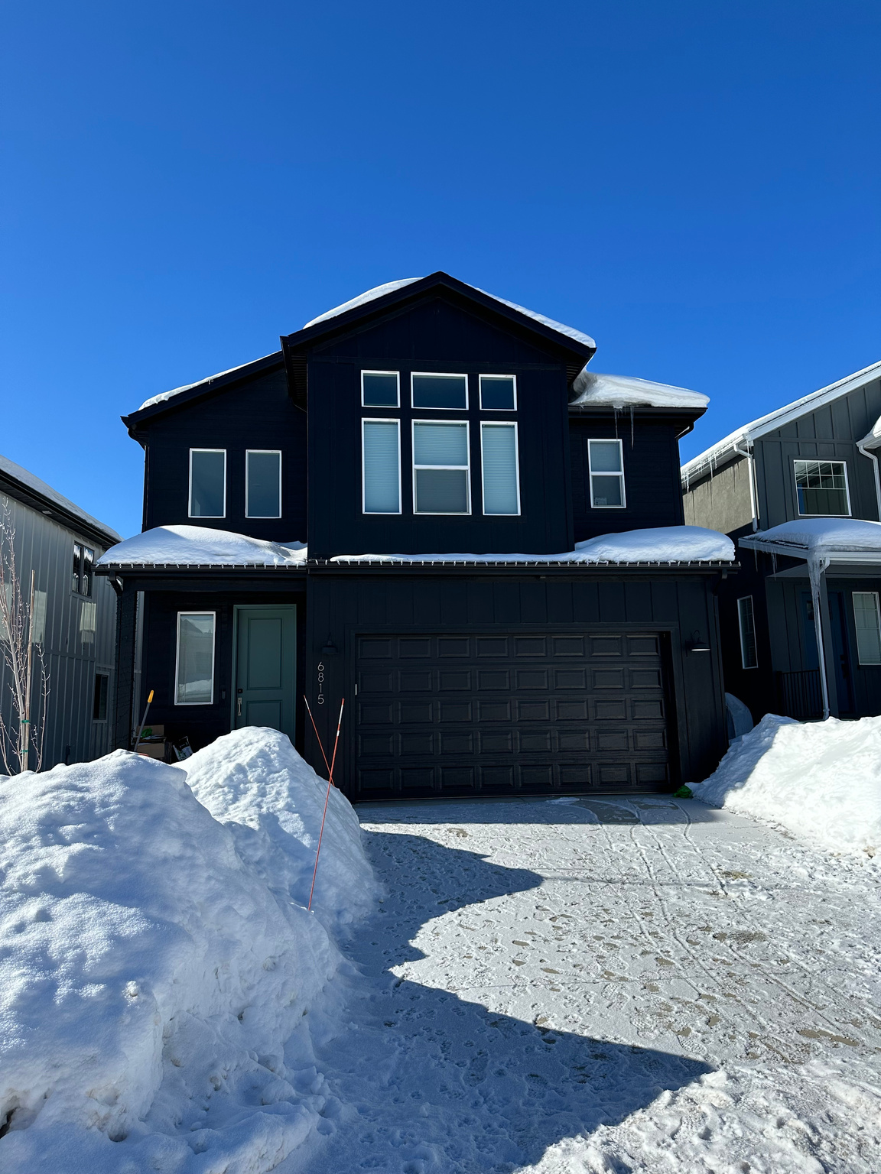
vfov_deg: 71.6
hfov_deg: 56.8
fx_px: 814
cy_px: 587
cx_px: 440
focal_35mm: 24
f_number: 1.78
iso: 80
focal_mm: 6.86
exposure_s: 1/5848
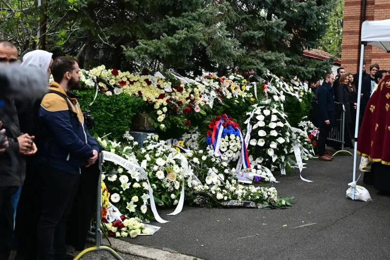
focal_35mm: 52
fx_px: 563
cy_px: 130
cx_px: 195
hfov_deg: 38.2
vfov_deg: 26.0
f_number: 2.8
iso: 640
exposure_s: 1/2500
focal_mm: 35
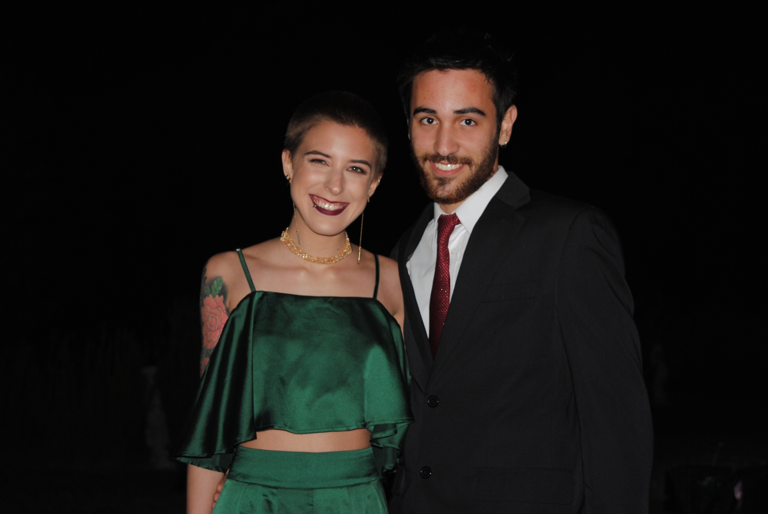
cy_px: 257
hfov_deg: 29.8
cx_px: 384
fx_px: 1442
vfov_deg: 20.2
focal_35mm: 68
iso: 200
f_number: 5
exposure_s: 1/60
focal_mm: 45
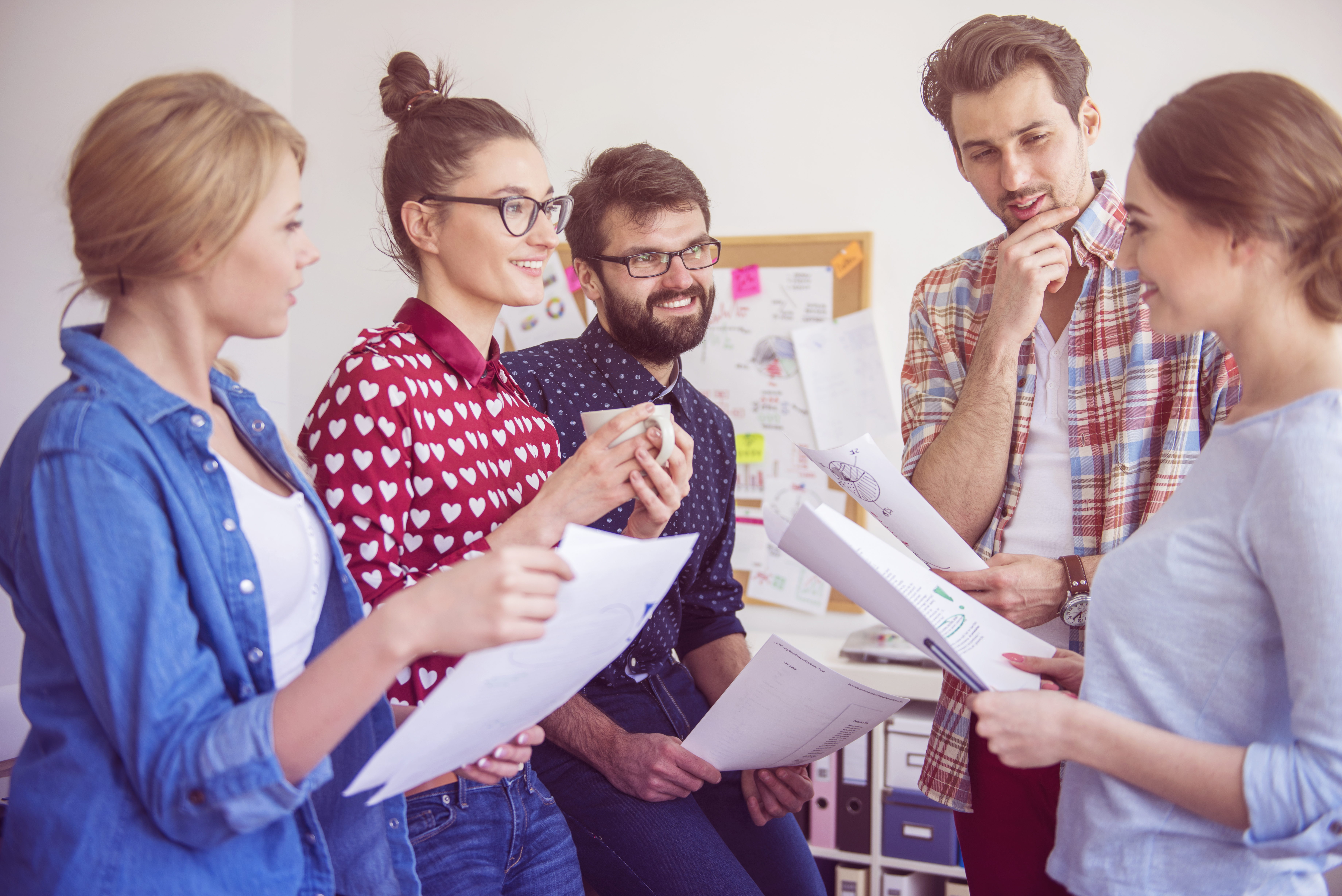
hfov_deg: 48.4
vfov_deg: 33.4
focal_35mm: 40
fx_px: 1491
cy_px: 448
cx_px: 671
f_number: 2.8
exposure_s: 1/100
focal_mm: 40
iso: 100
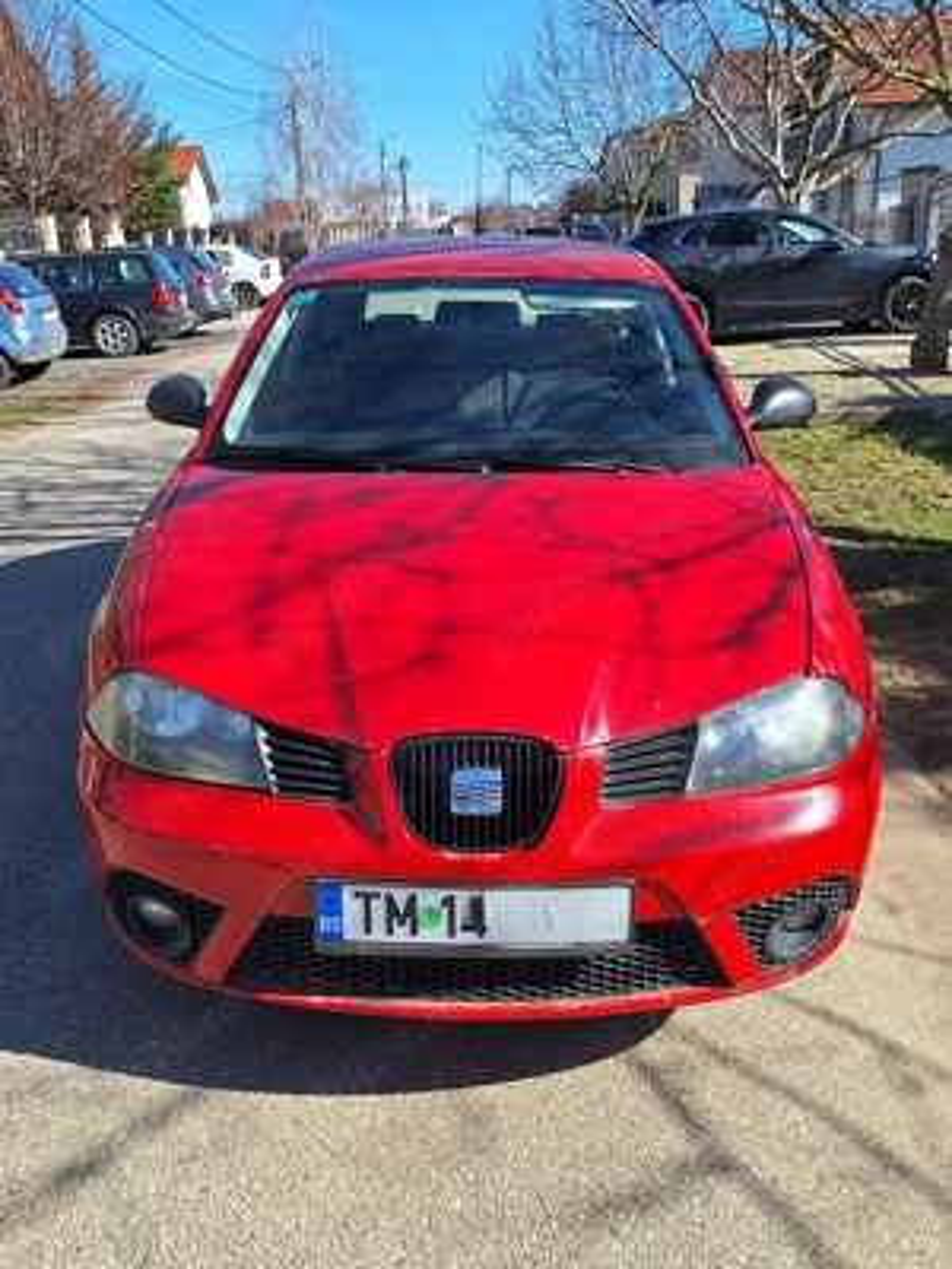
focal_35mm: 23
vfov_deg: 73.9
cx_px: 476
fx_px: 843
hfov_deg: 58.9
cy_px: 634
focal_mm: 5.54
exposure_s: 1/2500
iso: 40
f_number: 1.8
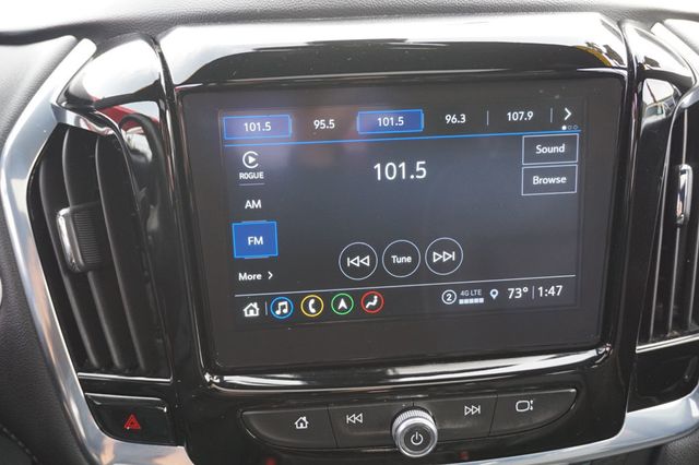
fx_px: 699
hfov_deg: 53.2
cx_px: 350
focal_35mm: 36
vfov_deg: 36.8
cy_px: 232
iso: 320
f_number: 4.5
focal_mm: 24
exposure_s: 1/60
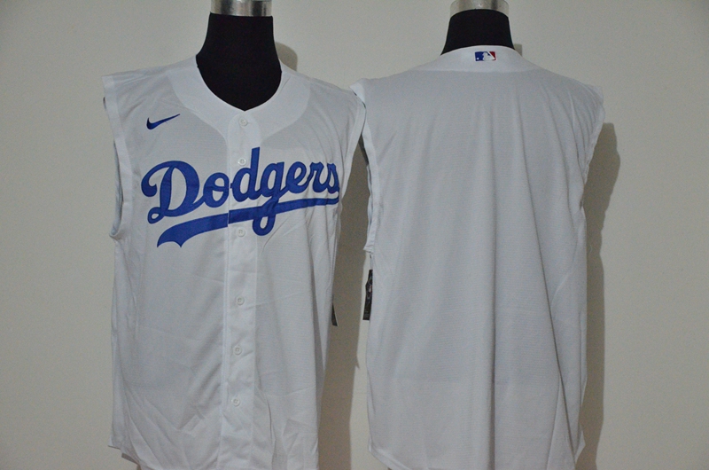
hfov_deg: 26.0
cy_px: 235
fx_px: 1533
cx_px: 354
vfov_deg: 17.4
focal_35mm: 78
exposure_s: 1/50
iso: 4000
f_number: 4.8
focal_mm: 52
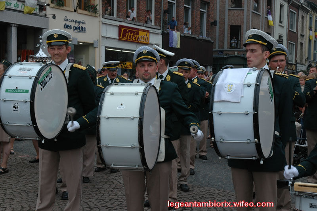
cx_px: 158
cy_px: 106
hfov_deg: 37.9
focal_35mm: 52
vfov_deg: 25.7
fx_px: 462
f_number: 6.3
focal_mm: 35
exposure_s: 1/250
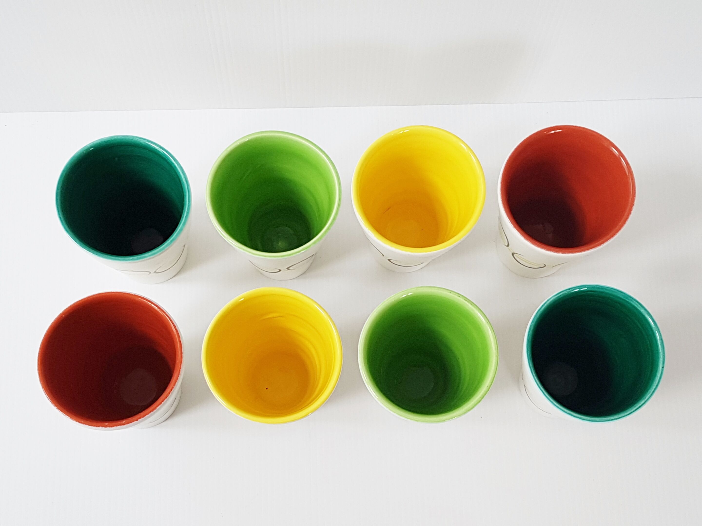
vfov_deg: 53.1
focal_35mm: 26
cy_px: 263
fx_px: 527
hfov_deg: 67.3
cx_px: 351
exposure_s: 1/100
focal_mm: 4.2
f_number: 1.7
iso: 64
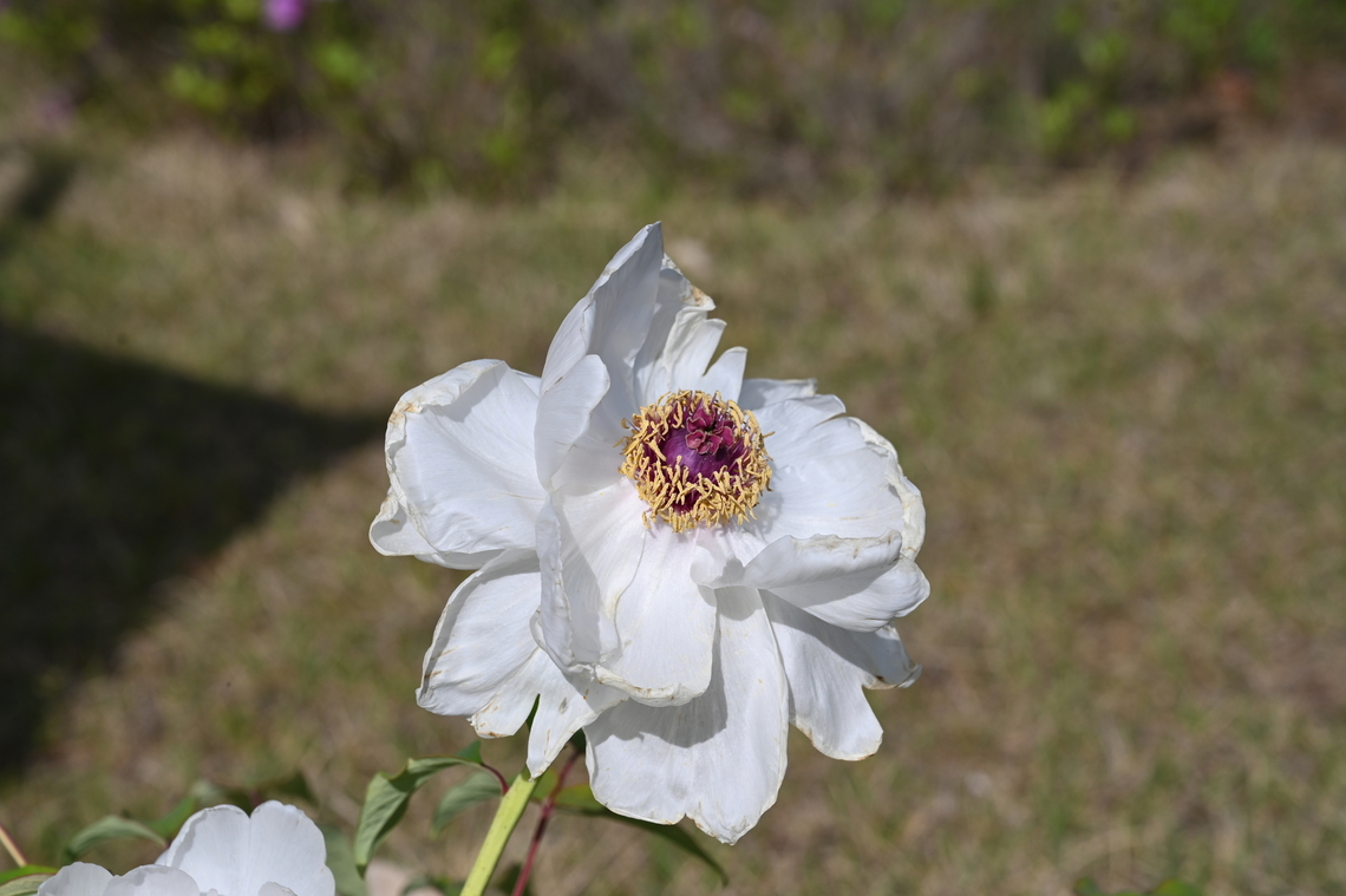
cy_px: 448
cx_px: 673
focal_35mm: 70
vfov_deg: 19.4
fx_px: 2616
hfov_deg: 28.9
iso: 100
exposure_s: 1/500
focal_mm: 70
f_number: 9
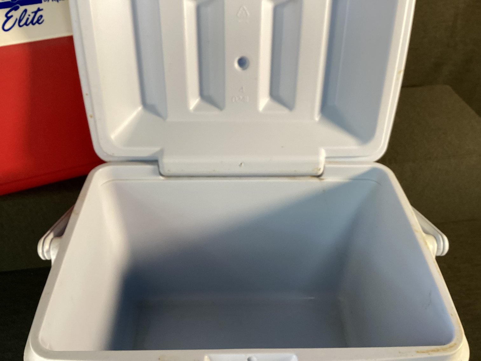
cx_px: 240
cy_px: 180
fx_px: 431
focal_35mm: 31
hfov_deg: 58.3
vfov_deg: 45.4
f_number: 2.4
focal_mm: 3.3
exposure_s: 1/60
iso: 80
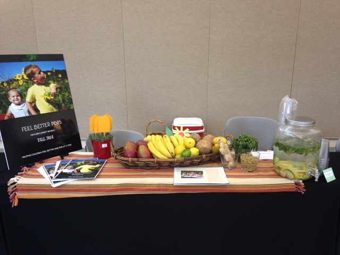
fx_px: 324
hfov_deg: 55.4
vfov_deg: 42.9
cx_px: 170
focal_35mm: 33
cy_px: 128
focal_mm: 4.12
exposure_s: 1/20
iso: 80
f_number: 2.4
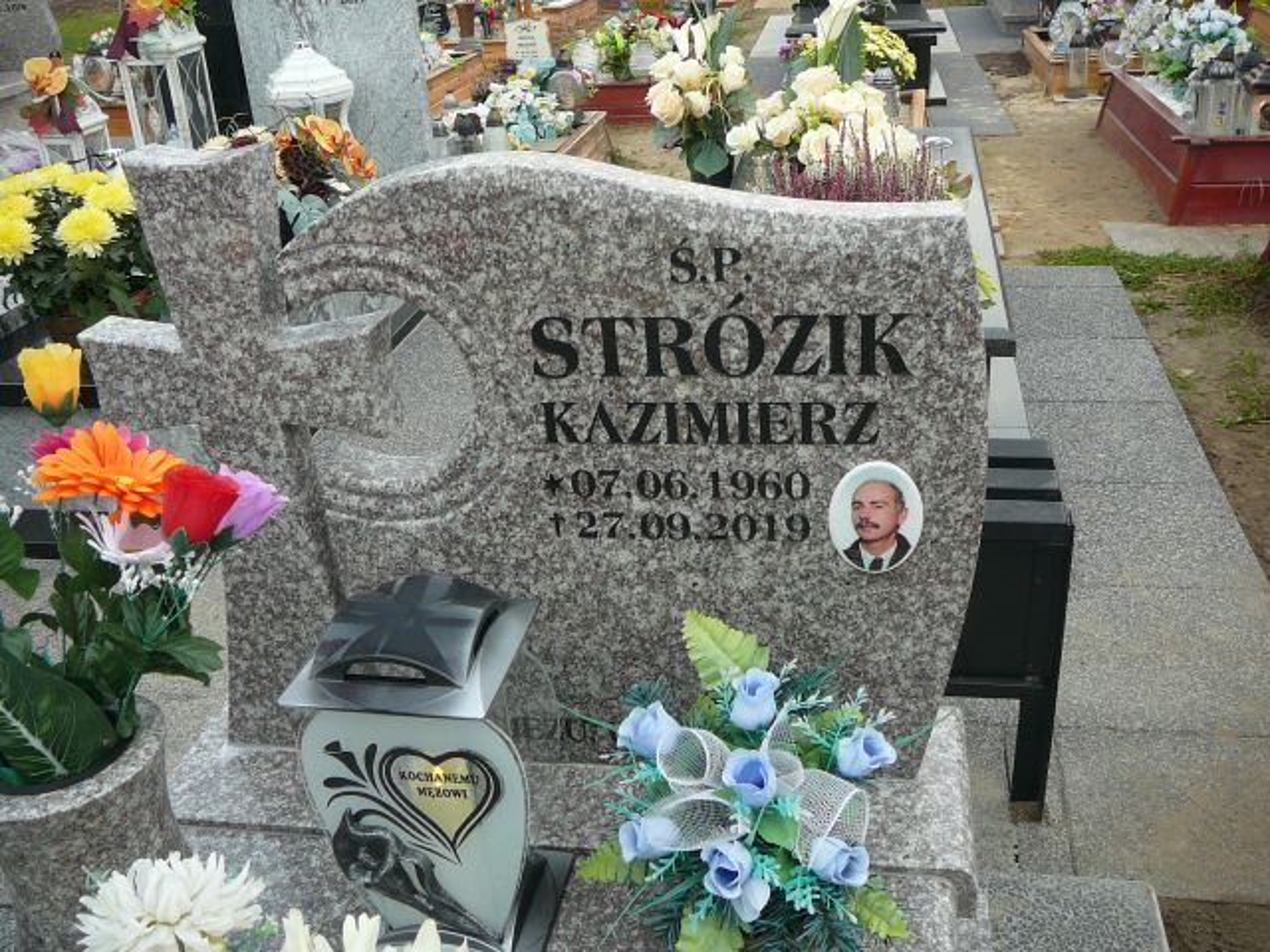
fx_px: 1284
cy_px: 476
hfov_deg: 52.6
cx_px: 635
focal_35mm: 35
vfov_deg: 40.7
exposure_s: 1/60
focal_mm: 5.2
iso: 100
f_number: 2.8
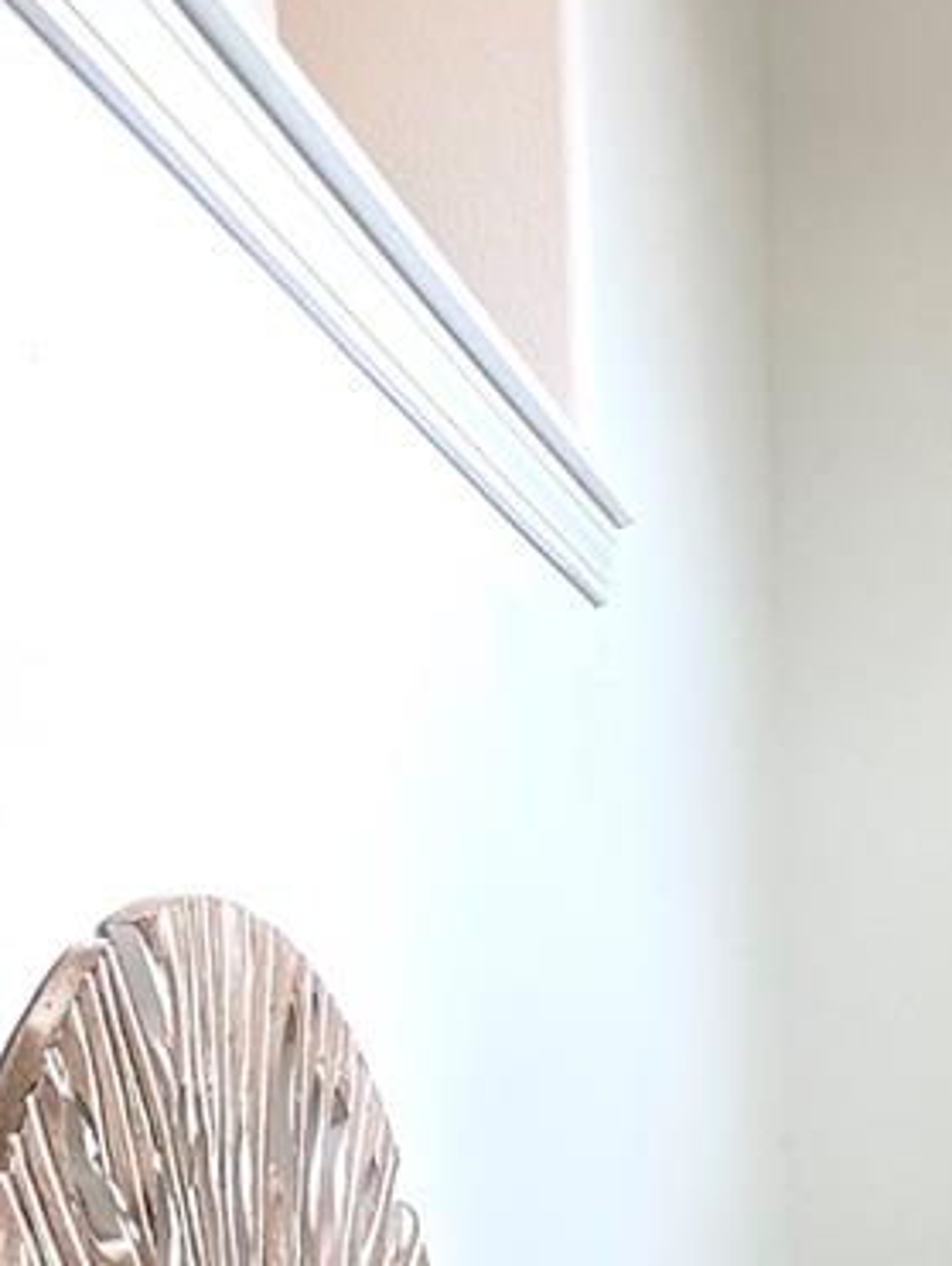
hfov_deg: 16.6
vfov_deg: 19.6
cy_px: 2003
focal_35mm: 84
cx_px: 1256
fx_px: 3075
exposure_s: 1/120
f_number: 1.8
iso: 40
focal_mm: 4.25
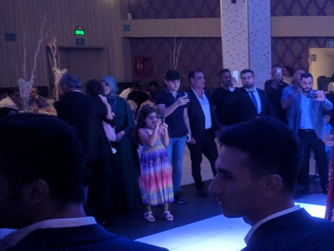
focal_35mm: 68
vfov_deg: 21.6
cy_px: 168
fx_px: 657
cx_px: 421
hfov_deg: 25.1
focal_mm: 4.67
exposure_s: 1/33.3
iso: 722
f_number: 2
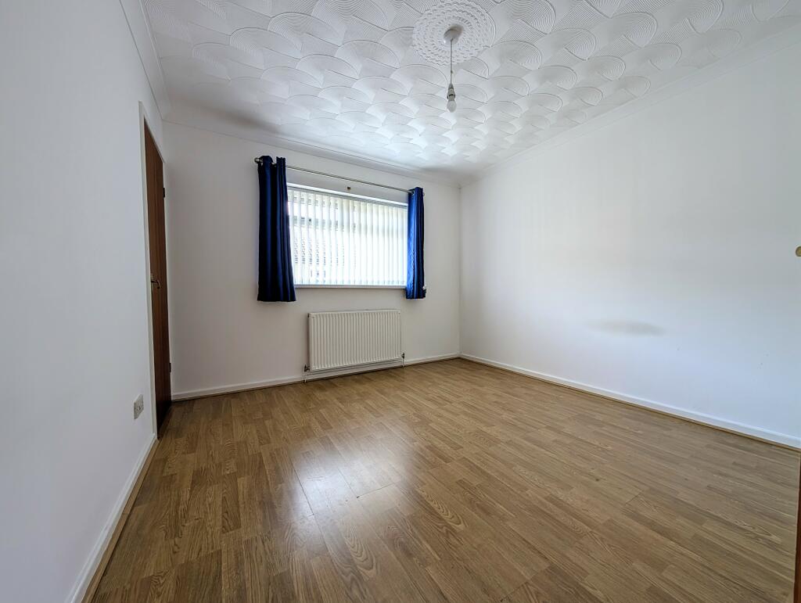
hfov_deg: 110.5
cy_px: 302
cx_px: 400
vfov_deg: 94.6
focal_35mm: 12
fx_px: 278
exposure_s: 1/123
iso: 59
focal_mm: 2.02
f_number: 1.7
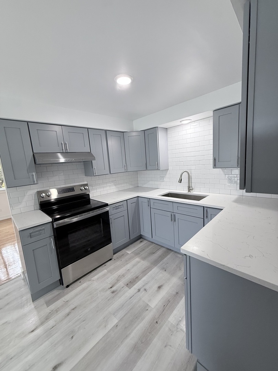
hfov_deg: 85.7
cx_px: 139
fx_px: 150
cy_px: 186
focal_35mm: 14
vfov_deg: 102.1
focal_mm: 2.22
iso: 200
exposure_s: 1/120
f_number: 2.2
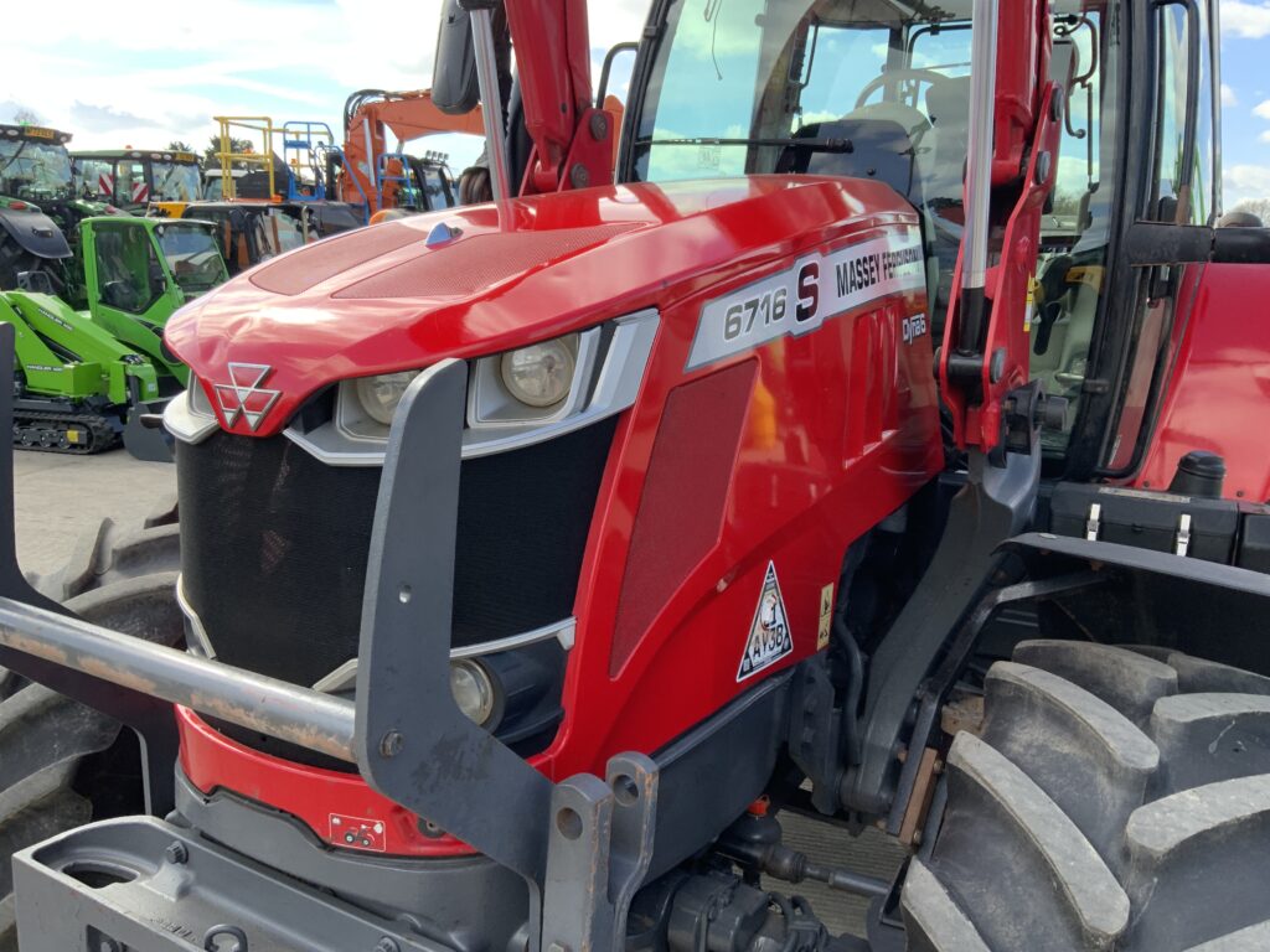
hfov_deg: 61.7
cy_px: 476
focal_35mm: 29
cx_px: 635
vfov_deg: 48.2
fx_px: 1064
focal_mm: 3
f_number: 1.8
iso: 16
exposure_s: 1/307
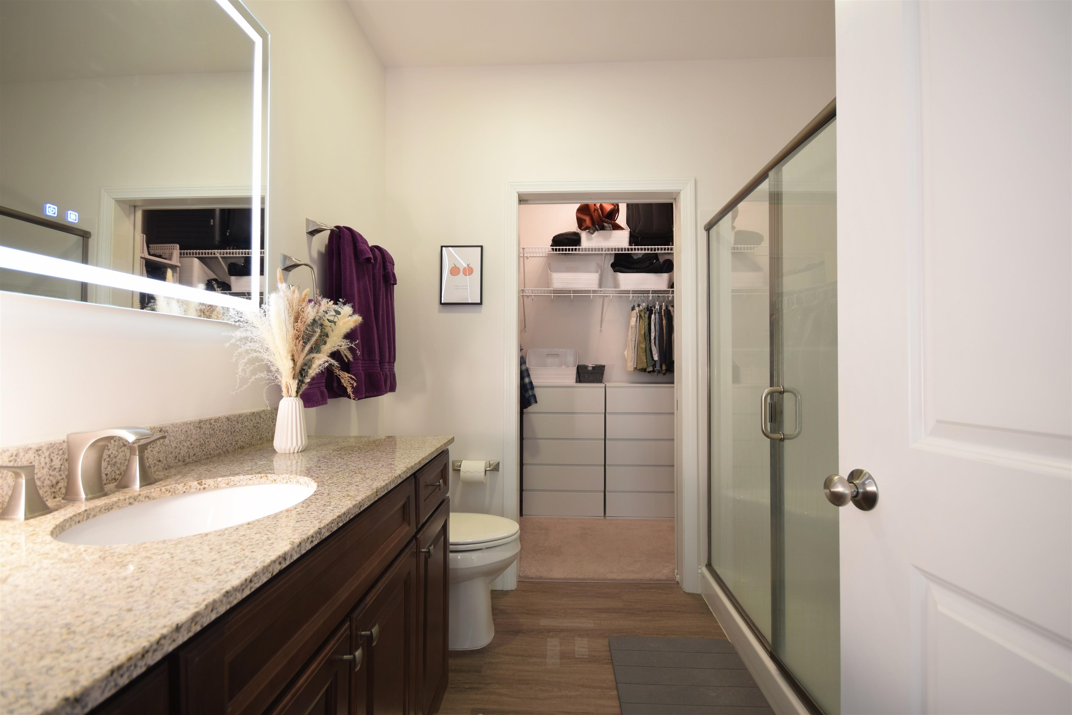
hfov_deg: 100.4
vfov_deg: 77.3
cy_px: 358
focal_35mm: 15
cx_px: 536
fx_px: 447
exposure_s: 1/8
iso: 200
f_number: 6.3
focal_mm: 10
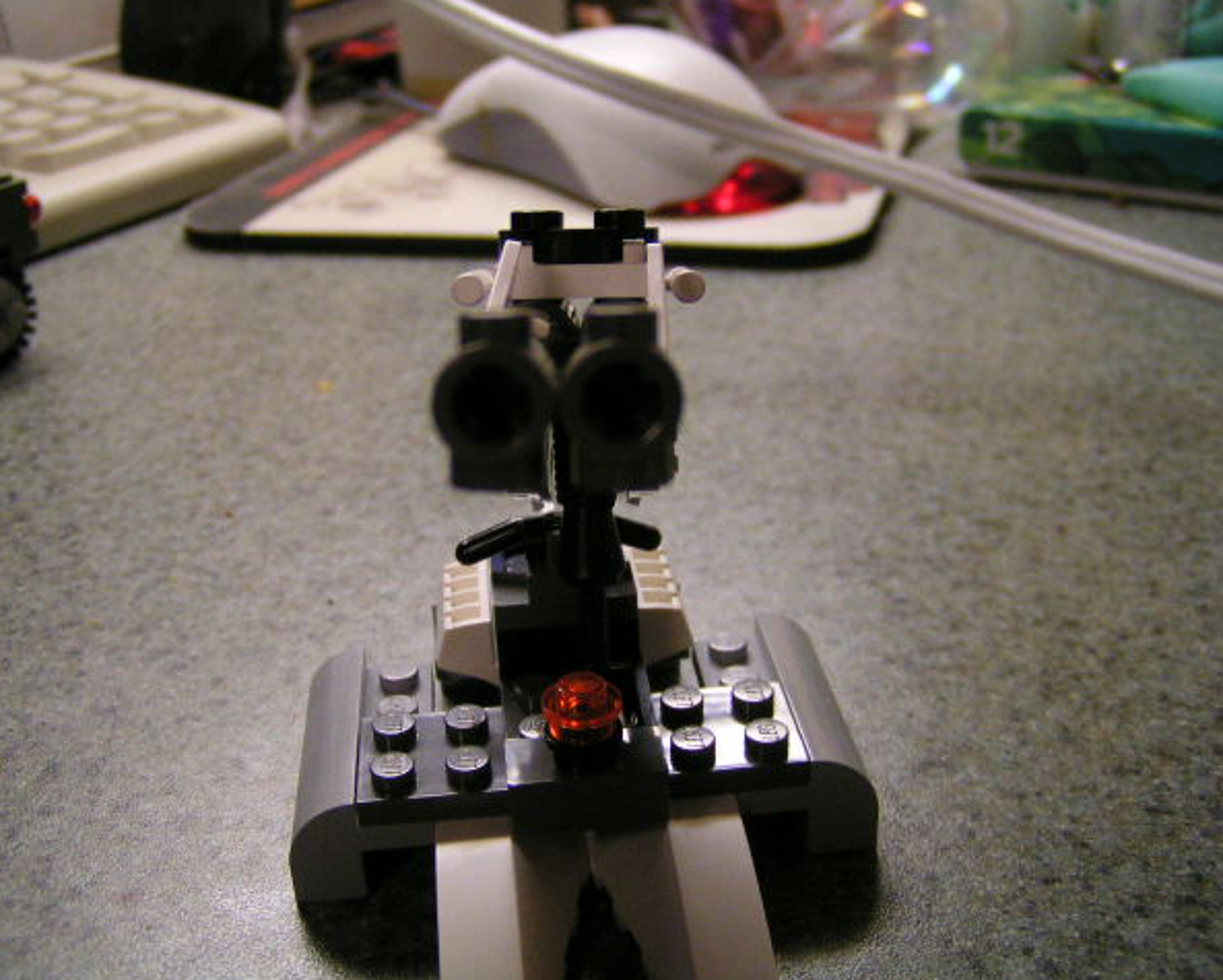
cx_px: 573
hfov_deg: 45.7
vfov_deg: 37.4
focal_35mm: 40
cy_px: 493
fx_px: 1449
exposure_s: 1/30
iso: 200
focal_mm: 5.8
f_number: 2.8
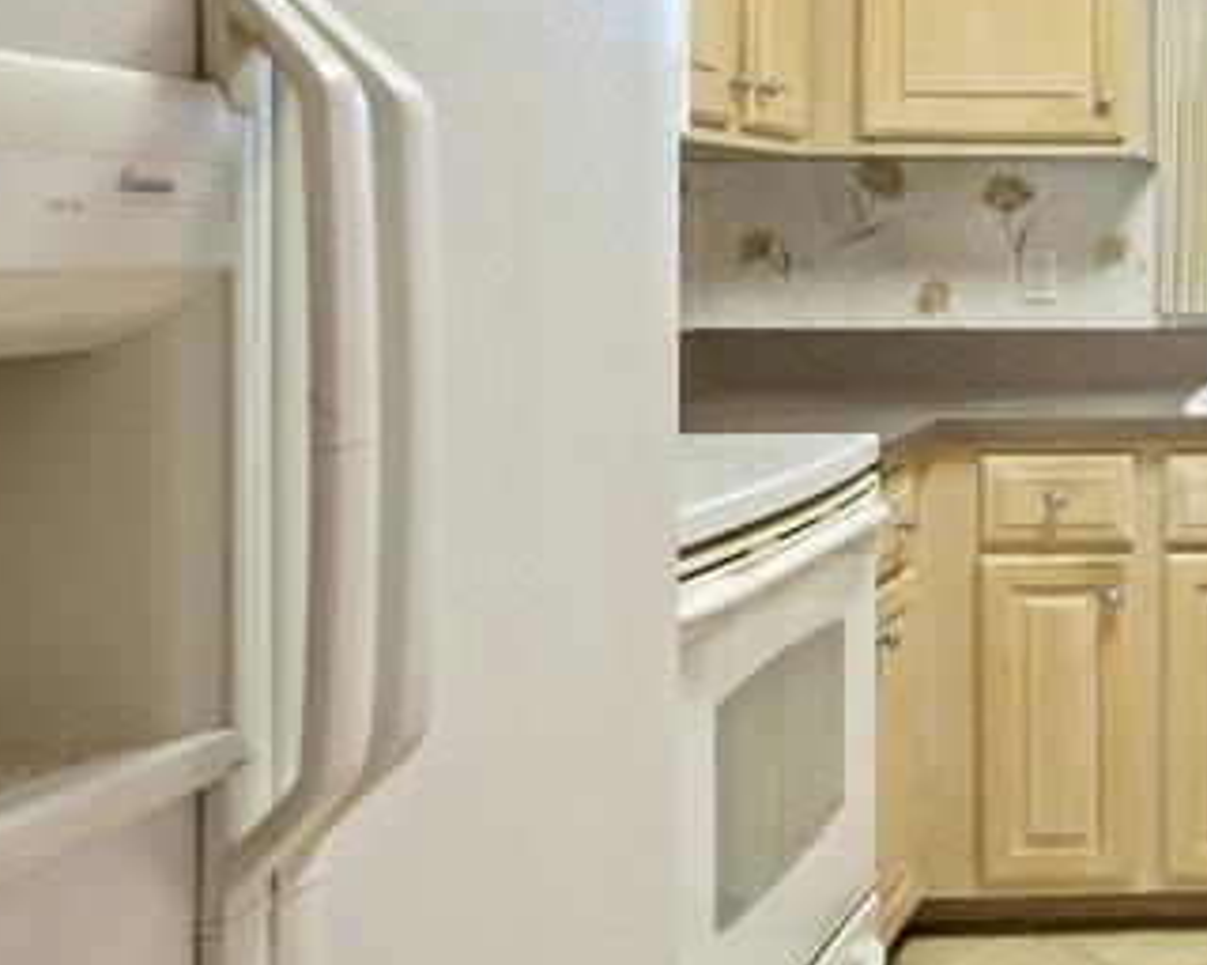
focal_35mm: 47
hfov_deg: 31.5
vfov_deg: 31.5
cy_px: 243
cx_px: 1524
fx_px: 1679
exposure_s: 1/10
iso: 800
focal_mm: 16
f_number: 5.6
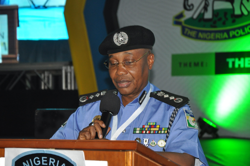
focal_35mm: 120
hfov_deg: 17.1
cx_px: 125
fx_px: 832
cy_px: 83
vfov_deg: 11.4
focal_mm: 80
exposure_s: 1/60
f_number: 5.3
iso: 800
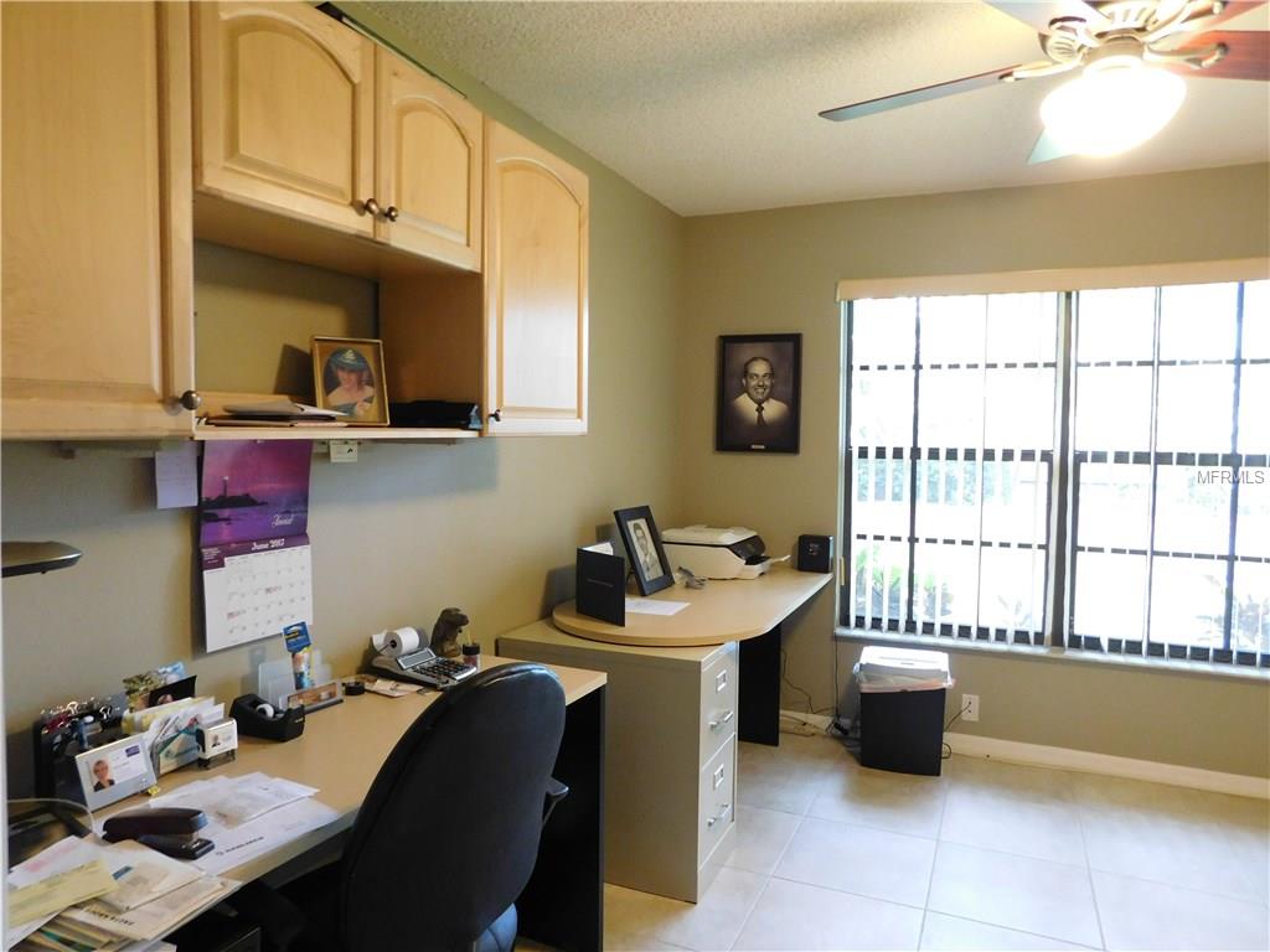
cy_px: 476
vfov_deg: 58.9
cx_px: 635
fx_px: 844
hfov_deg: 73.9
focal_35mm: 23
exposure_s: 1/10
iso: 400
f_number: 3
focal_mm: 4
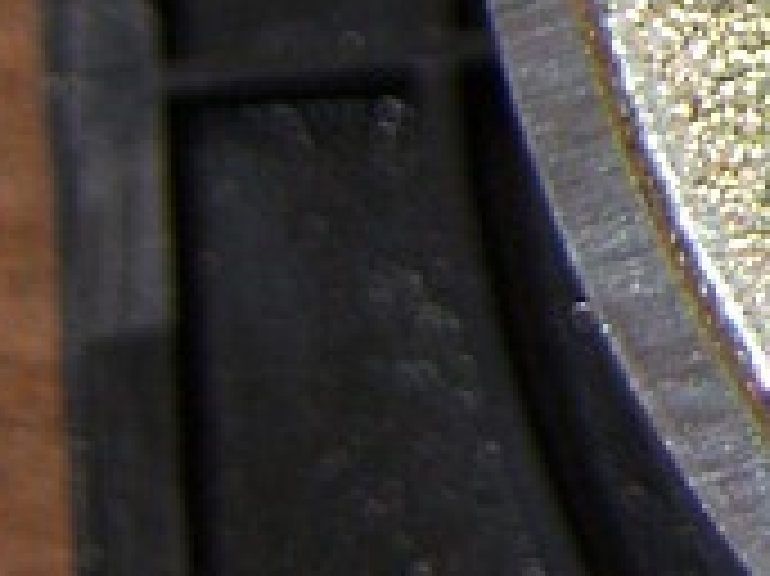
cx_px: 2044
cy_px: -513
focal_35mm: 586
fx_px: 13026
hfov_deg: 3.3
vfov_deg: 2.5
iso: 50
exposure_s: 1/100
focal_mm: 25.7
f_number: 3.2
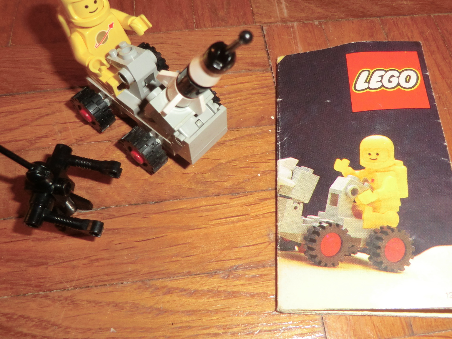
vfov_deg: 44.2
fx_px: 418
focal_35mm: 32
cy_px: 163
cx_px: 248
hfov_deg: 56.7
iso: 250
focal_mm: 4.3
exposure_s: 1/15
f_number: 3.2
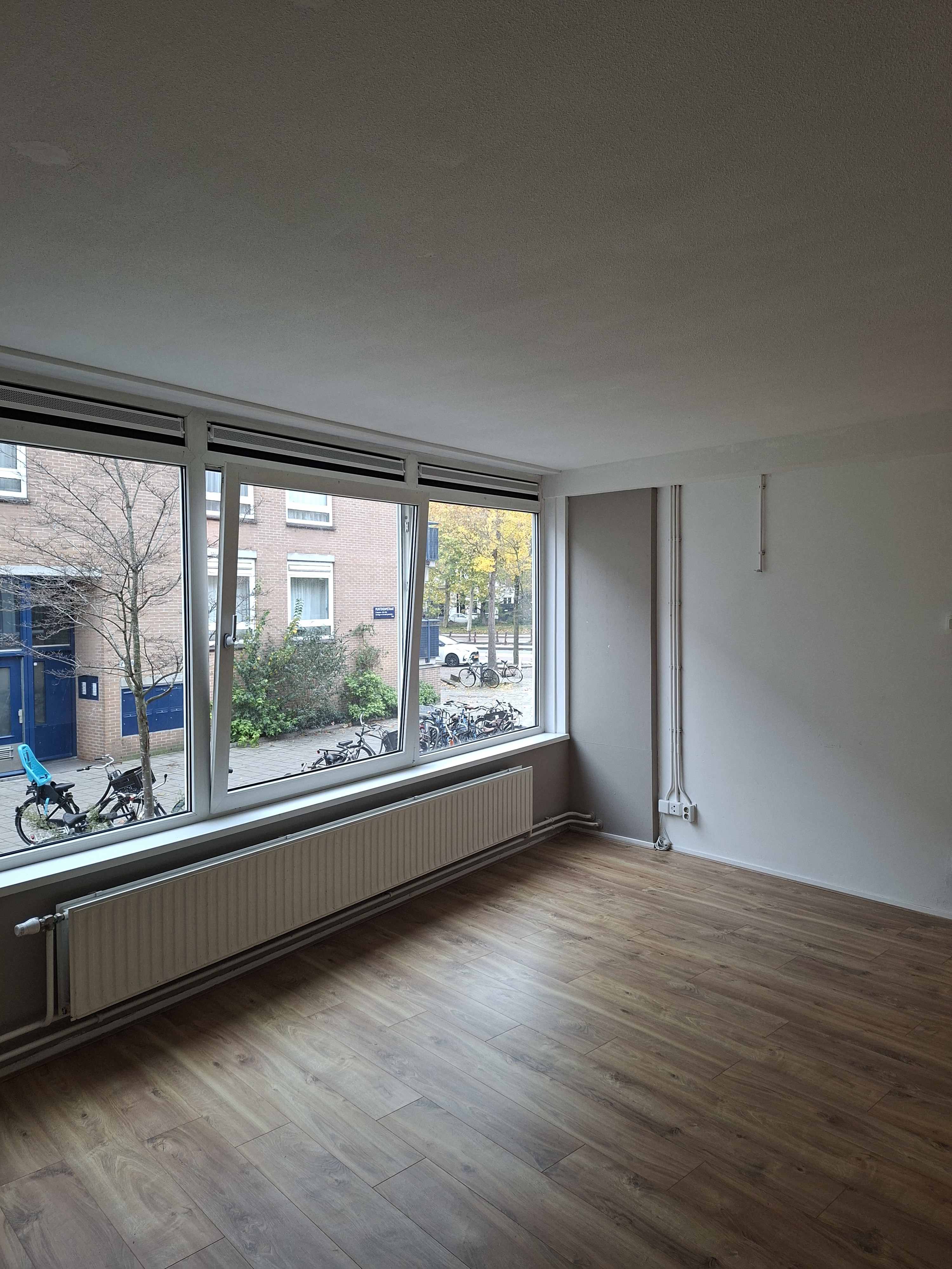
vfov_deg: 73.9
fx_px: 843
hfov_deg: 58.9
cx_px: 476
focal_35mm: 23
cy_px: 634
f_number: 1.8
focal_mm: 5.54
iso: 125
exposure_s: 1/100
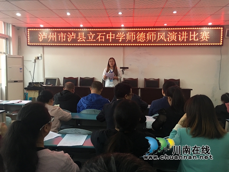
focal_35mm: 29
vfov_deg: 48.2
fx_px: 192
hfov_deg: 61.7
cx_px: 114
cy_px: 86
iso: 80
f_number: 2.2
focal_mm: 4.15
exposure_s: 1/17
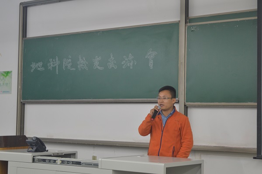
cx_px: 131
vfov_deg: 18.9
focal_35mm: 72
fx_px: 523
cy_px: 87
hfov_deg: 28.1
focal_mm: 48
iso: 500
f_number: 5.3
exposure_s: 1/15
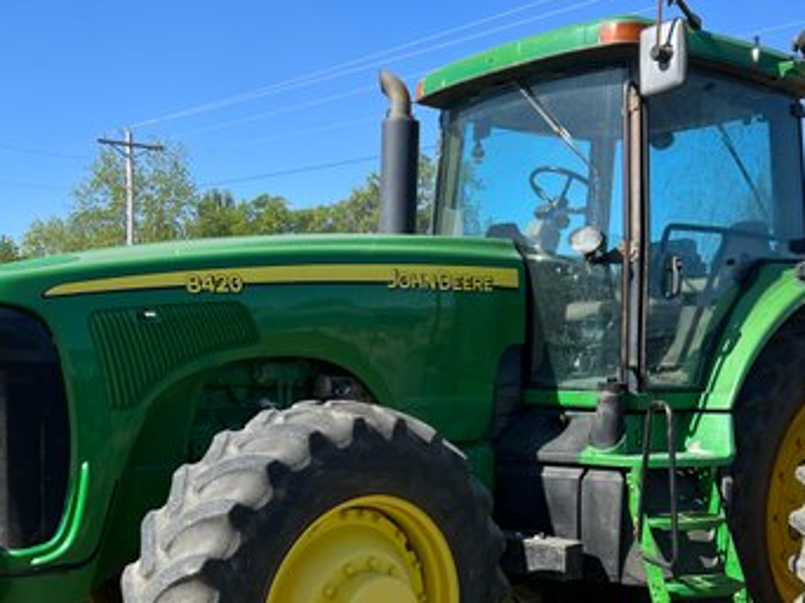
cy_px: 449
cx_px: 415
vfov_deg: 29.8
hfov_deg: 39.7
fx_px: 1115
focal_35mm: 48
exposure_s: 1/2353
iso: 50
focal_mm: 5.7
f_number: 1.5
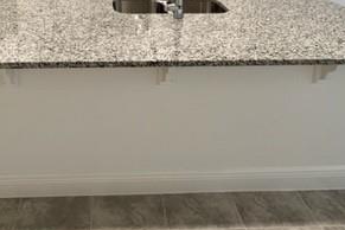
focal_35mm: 32
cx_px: 113
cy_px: -39
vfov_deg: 34.0
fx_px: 307
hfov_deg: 57.3
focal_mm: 2.22
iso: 200
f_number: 2.2
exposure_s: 1/60
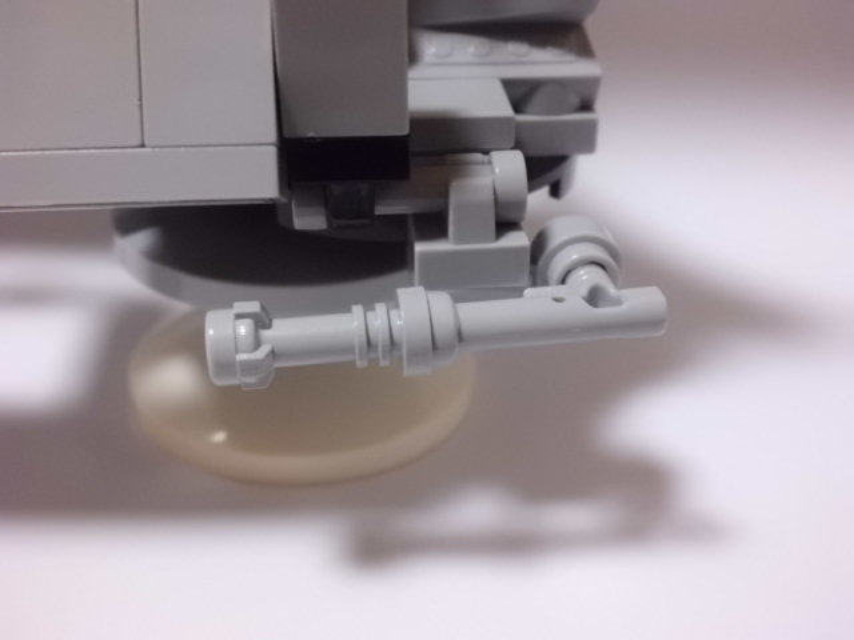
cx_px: 427
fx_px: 1160
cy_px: 320
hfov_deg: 40.4
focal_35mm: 47
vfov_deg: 30.9
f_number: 3.4
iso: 400
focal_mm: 8.3
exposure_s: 1/15
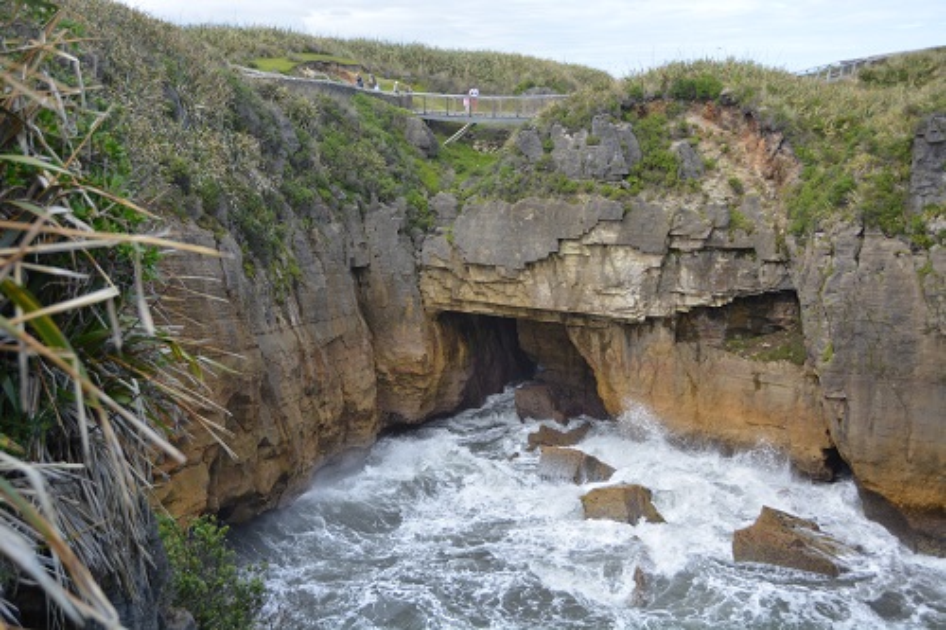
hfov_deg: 49.6
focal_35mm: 39
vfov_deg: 34.2
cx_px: 473
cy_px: 315
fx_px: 1024
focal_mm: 26
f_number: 5
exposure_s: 1/1250
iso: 400
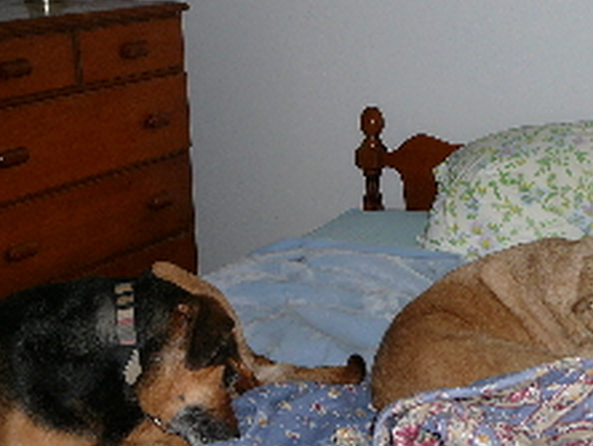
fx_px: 1080
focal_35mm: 63
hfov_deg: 30.1
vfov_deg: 23.0
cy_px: 353
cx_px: 451
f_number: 2.8
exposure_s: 1/30
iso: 100
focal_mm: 5.2
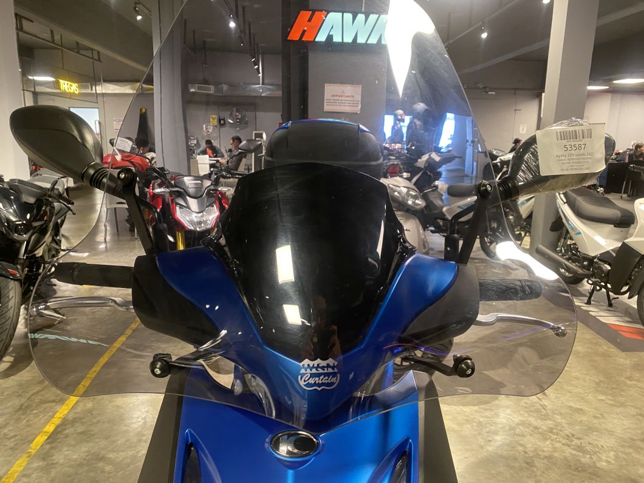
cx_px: 322
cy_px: 242
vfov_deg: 53.1
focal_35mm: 26
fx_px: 484
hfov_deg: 67.3
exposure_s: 1/50
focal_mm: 4.25
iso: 400
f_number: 1.8
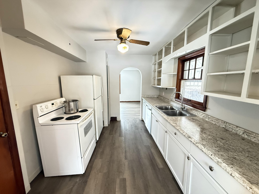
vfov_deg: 85.7
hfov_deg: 102.1
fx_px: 105
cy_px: 97
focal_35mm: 14
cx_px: 130
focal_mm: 2.22
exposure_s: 1/60
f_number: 2.2
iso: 800
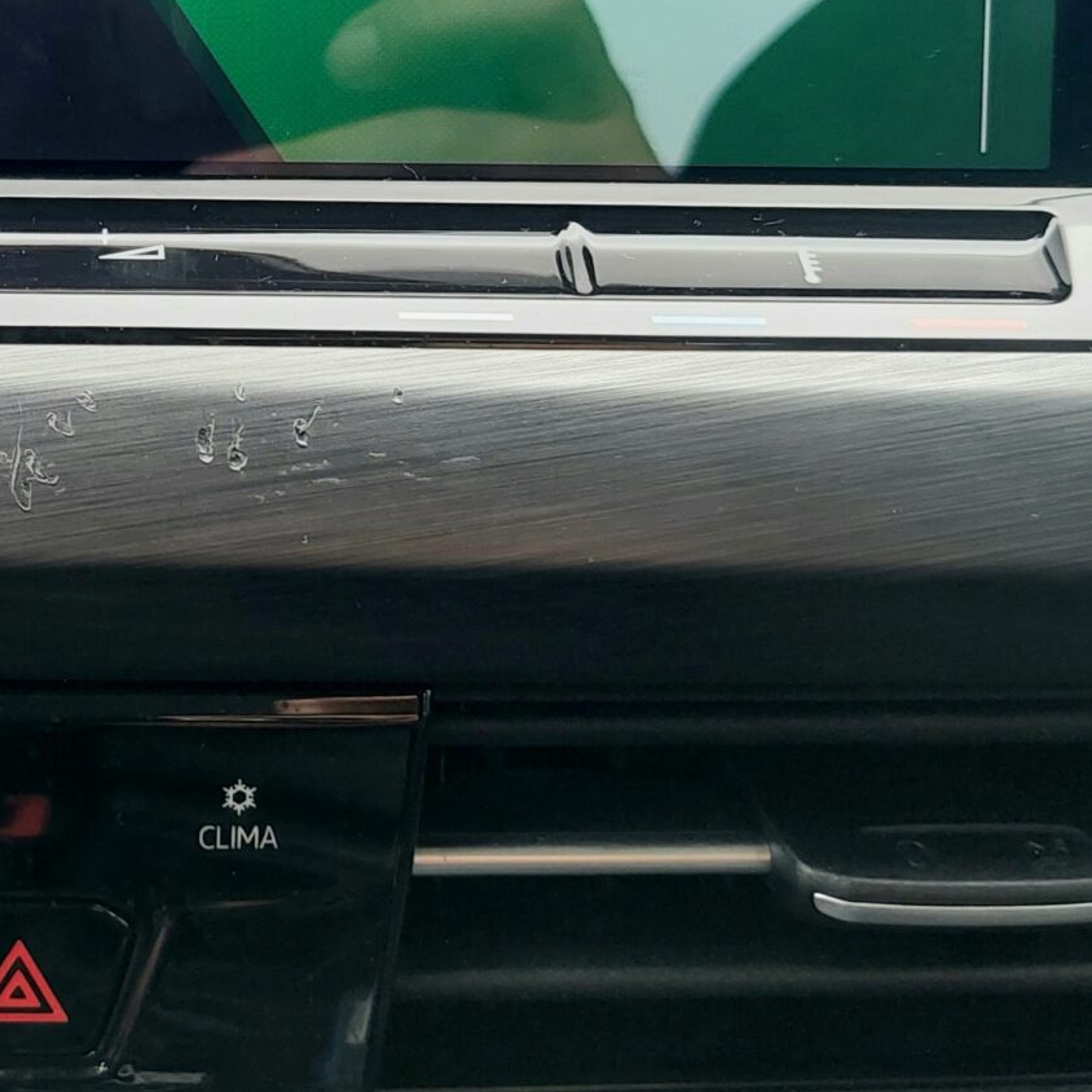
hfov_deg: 24.4
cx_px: -30
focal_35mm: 67
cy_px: 106
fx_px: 2391
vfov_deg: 24.9
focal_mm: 5.23
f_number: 1.8
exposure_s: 1/100
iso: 64
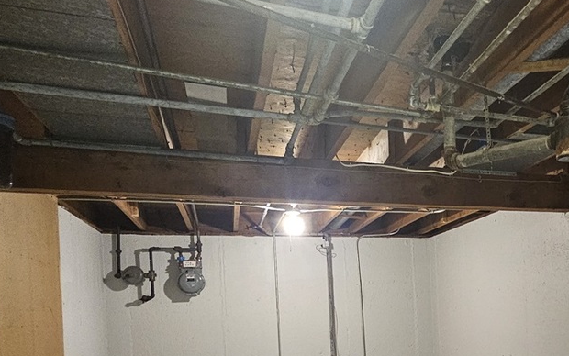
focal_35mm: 32
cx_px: 474
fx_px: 496
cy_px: 306
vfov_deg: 37.4
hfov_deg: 54.5
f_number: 2.2
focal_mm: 2.2
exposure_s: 1/24
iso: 640
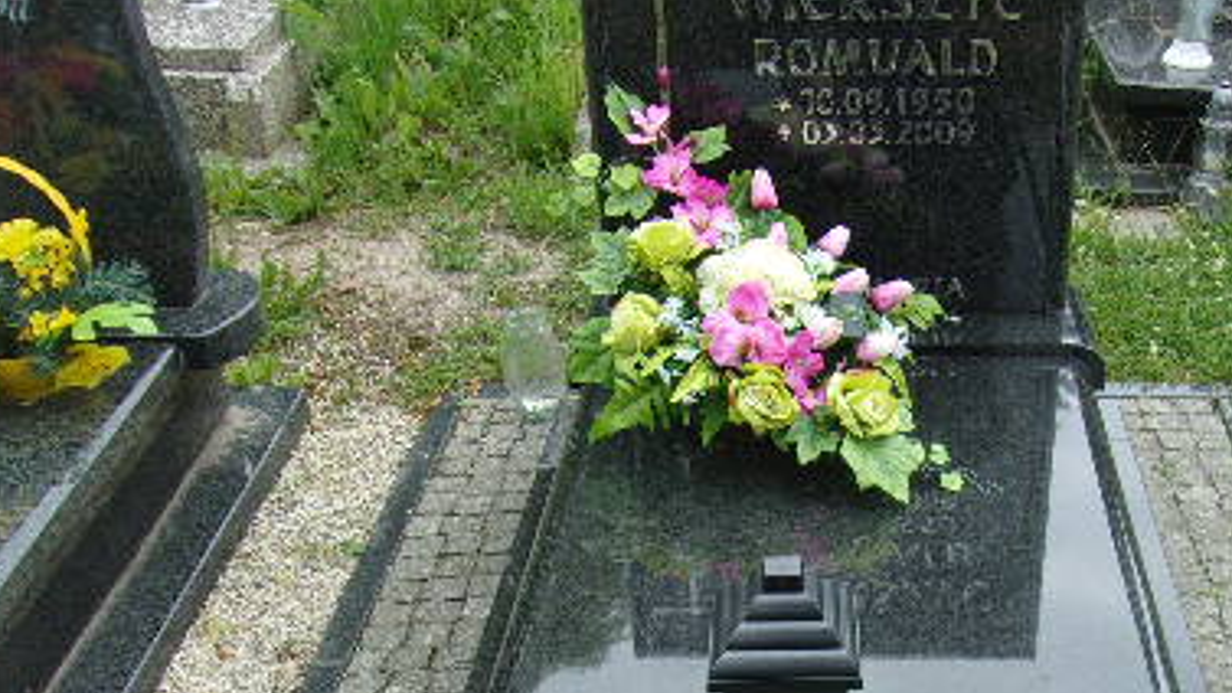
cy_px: 615
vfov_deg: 23.4
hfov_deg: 40.7
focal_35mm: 50
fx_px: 1633
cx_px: 846
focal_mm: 4.9
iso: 80
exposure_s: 1/200
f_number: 3
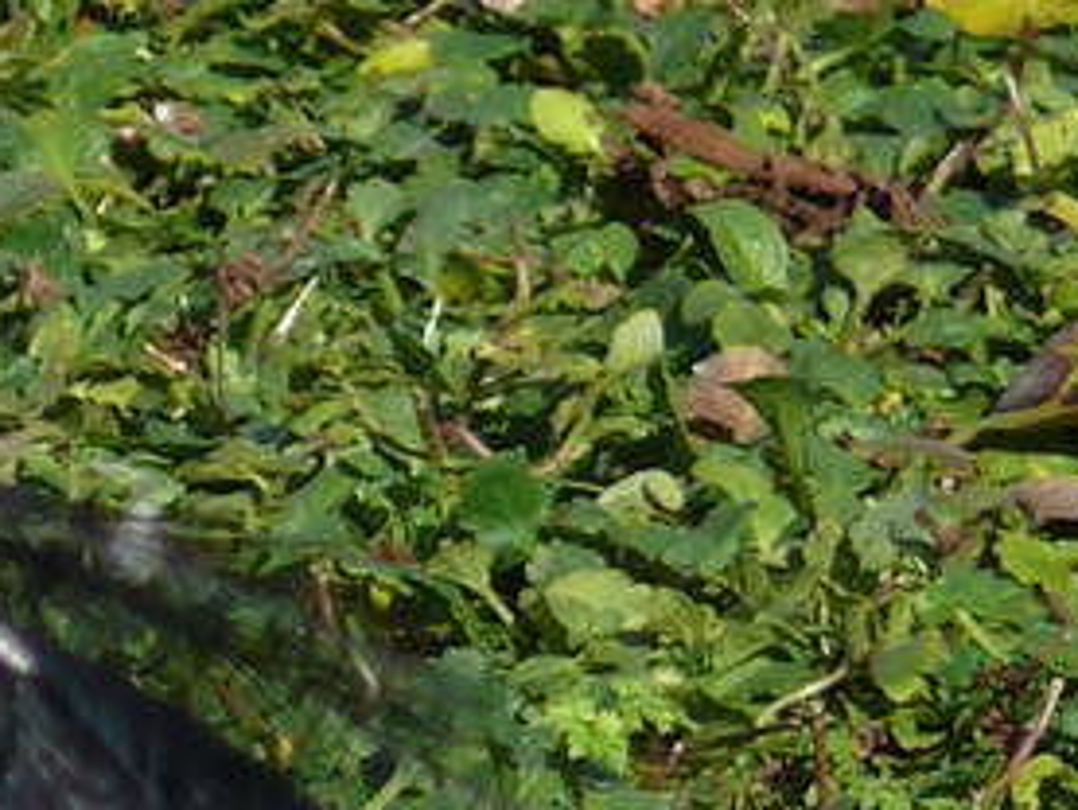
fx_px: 54615
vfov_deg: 0.8
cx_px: -1514
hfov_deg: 1.1
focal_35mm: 1753
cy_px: 841
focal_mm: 64.2
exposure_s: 1/1000
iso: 100
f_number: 4
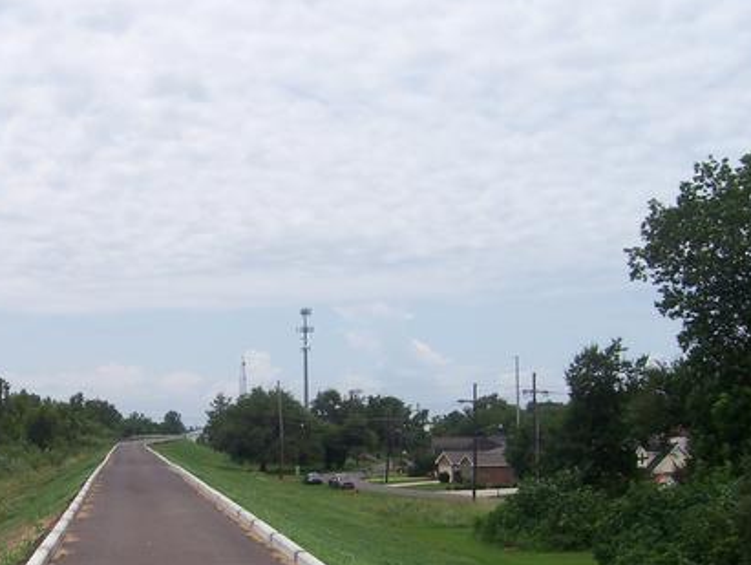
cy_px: 395
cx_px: 183
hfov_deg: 33.6
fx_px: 1216
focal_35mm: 56
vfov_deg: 25.9
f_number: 4.8
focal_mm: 6
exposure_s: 1/750
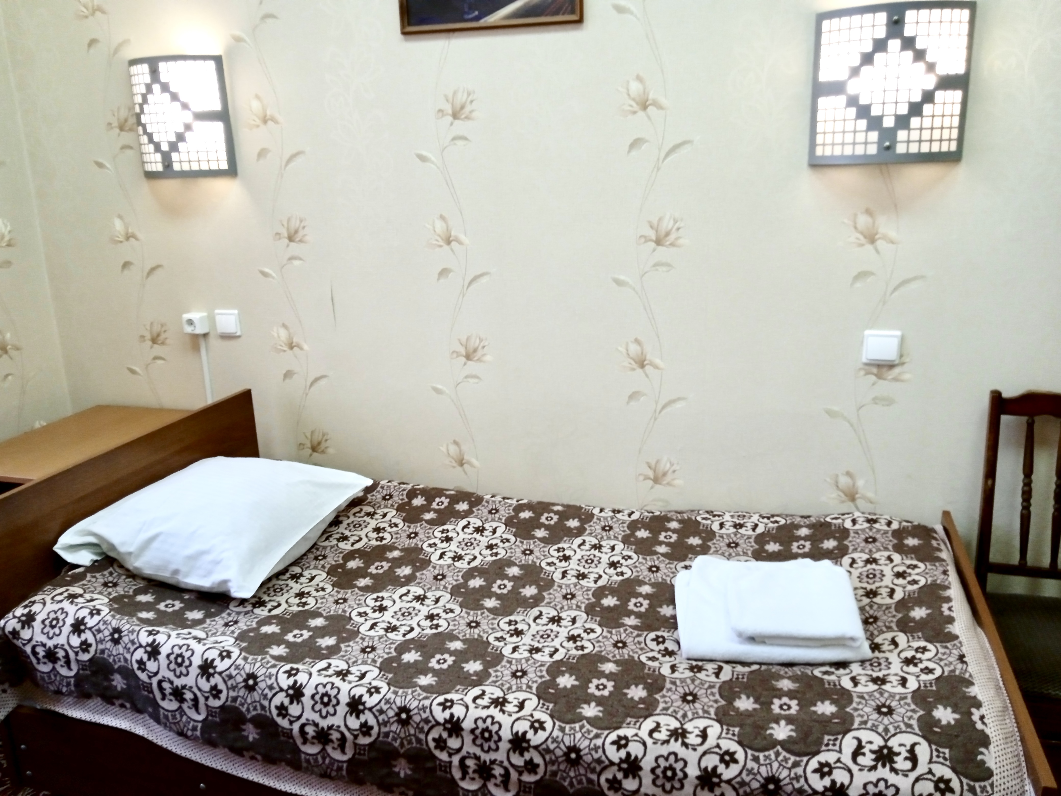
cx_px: 530
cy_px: 398
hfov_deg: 63.4
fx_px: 858
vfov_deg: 49.7
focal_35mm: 28
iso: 176
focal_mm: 3.43
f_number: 2.2
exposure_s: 1/33.3
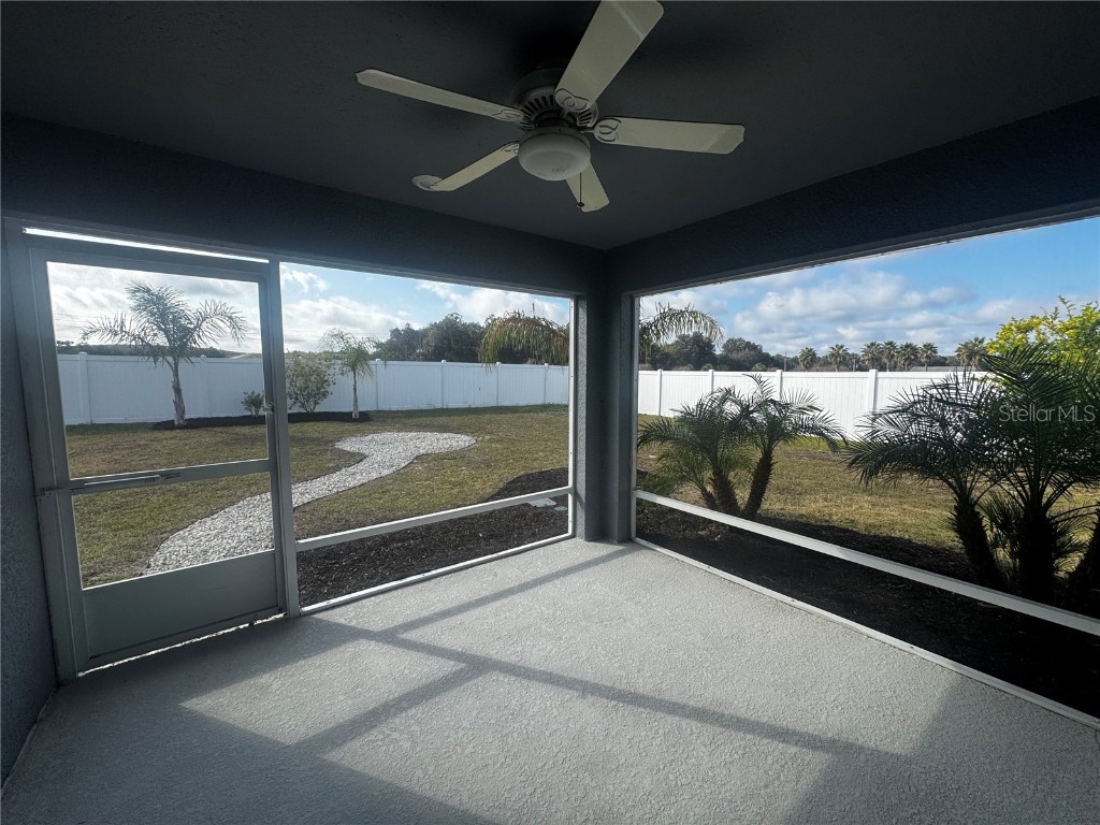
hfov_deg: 102.1
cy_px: 412
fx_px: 445
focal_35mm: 14
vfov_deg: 85.7
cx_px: 550
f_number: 2.2
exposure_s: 1/840
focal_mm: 2.22
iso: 40
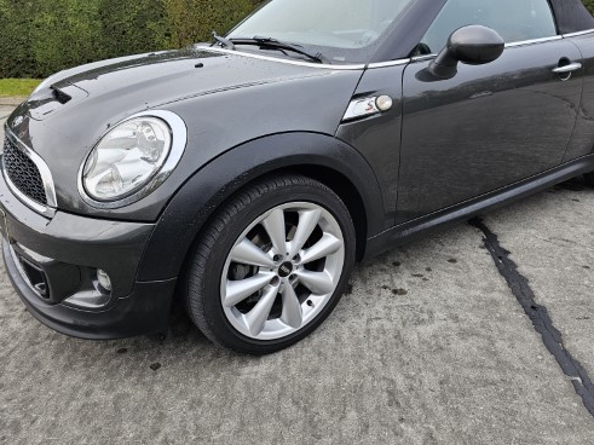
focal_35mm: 30
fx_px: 515
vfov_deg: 46.5
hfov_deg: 59.7
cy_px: 174
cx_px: 341
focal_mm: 6.3
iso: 64
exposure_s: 1/180
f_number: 1.7
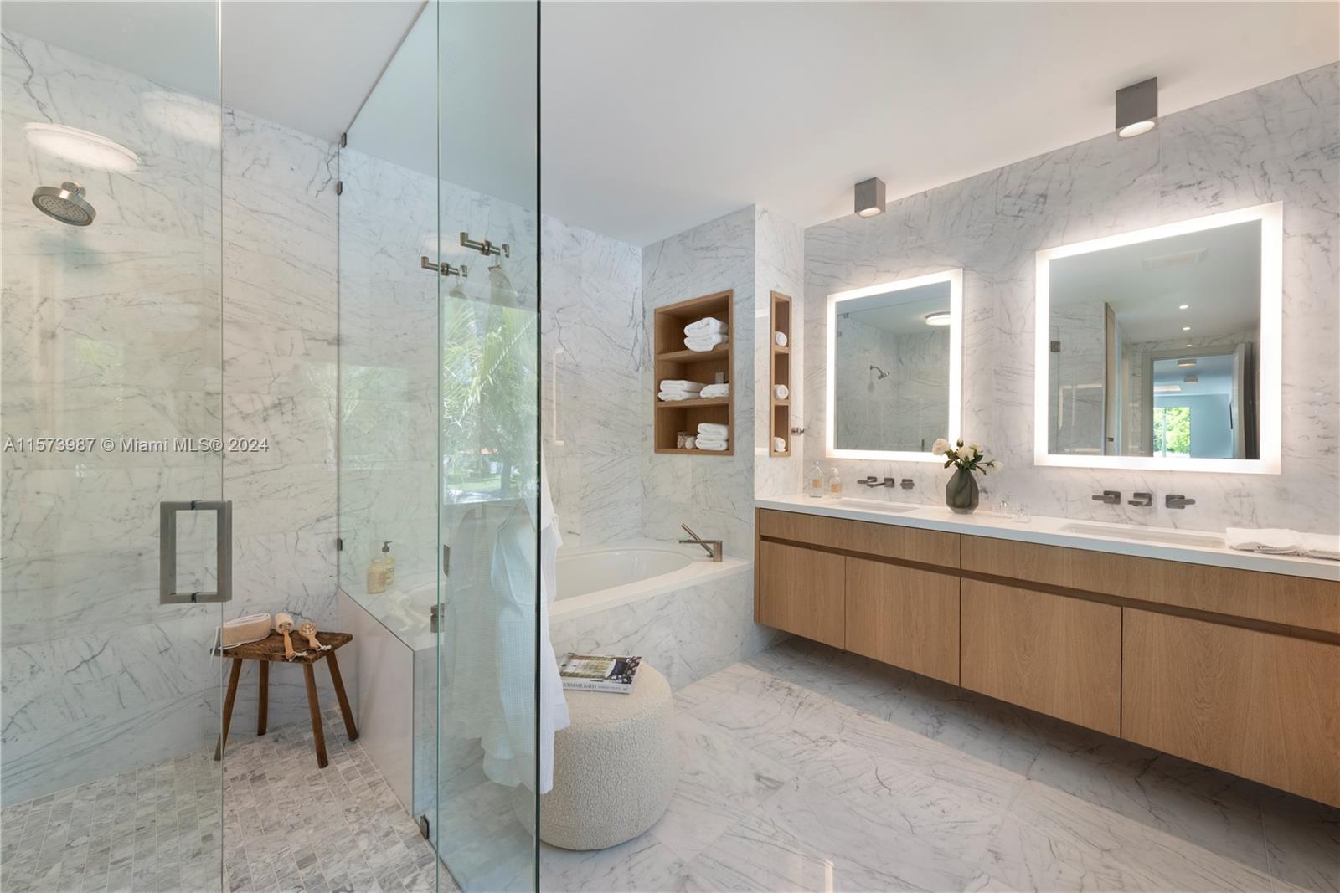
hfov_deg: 104.2
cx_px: 670
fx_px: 521
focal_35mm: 14
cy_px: 446
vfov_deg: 81.2
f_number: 10
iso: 400
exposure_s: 1/50
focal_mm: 14
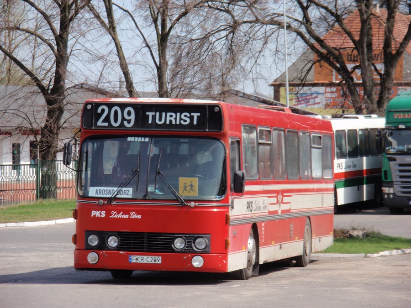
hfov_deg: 11.2
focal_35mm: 176
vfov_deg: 8.4
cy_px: 154
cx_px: 206
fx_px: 2090
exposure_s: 1/200
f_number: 5.7
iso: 64
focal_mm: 31.58
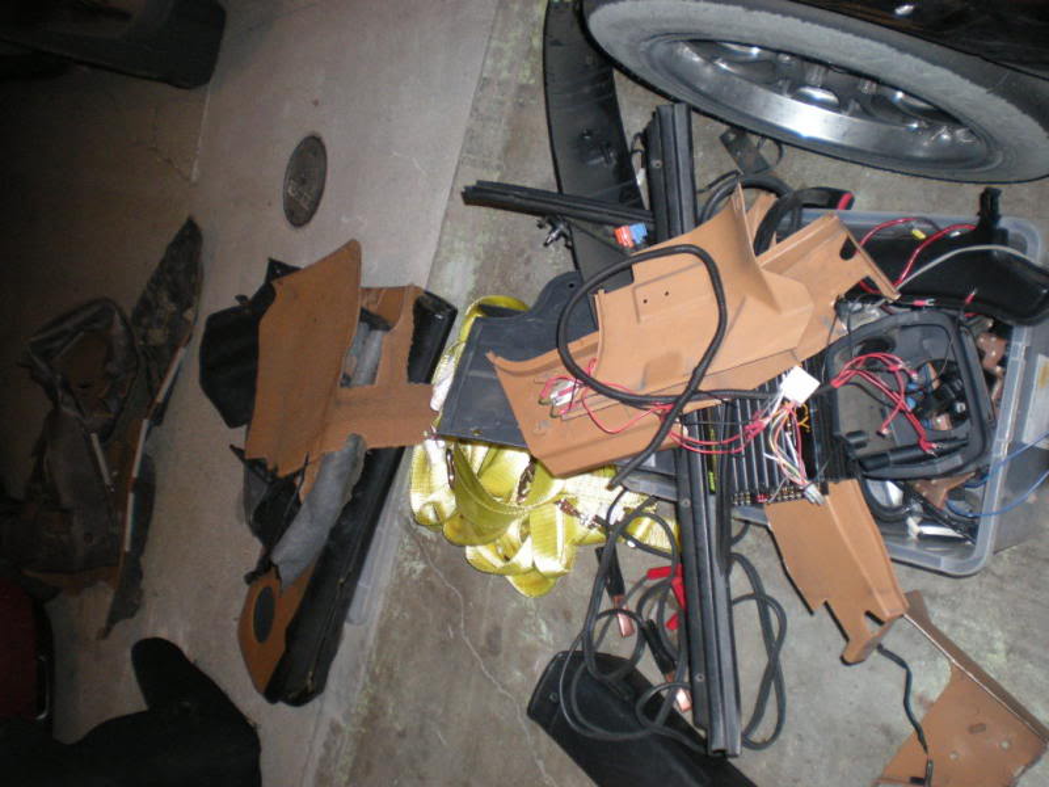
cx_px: 524
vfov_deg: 37.7
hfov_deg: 49.0
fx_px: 1152
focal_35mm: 38
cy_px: 394
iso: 222
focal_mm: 6.3
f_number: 3.1
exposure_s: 1/60
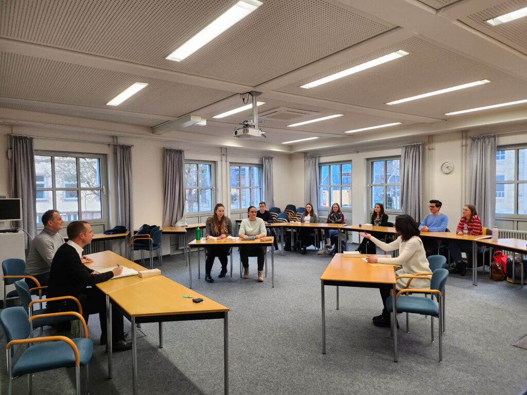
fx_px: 365
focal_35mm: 24
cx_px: 264
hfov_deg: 71.6
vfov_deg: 56.8
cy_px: 198
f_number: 1.8
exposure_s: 1/100
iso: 200
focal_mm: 5
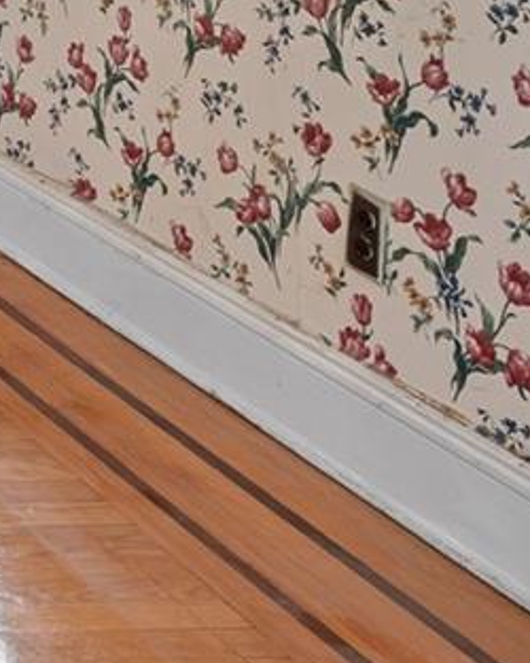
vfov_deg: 19.0
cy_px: -391
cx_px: -965
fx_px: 1688
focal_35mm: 86
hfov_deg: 11.8
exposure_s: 1/1.25
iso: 250
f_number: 10
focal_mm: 14
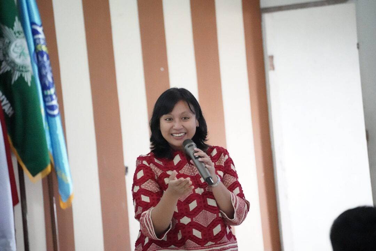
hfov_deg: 7.2
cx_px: 188
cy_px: 126
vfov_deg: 4.8
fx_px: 2976
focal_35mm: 285
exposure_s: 1/200
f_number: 6.3
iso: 40000
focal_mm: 285
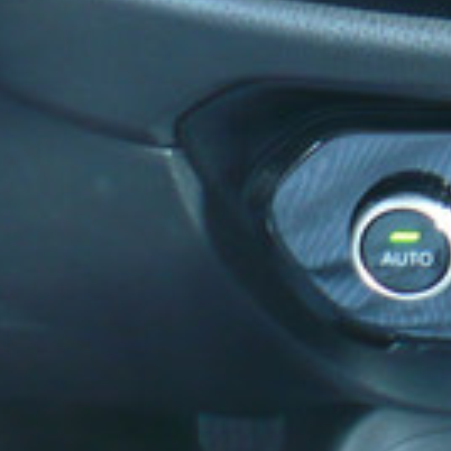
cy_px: -185
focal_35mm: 156
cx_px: 952
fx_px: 2299
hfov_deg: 10.2
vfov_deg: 10.9
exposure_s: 1/15
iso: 200
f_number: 2.8
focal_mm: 6.1
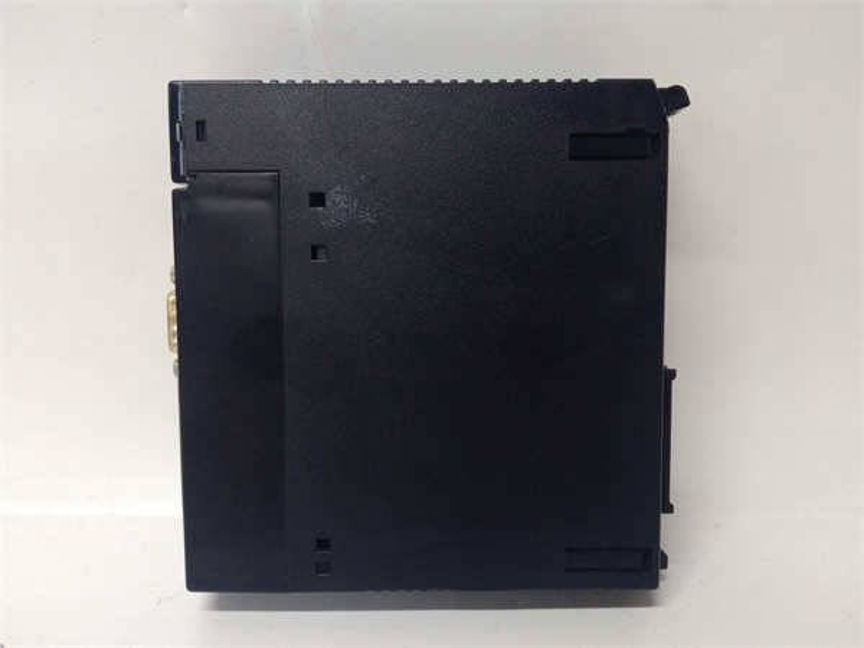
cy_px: 324
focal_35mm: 27
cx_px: 432
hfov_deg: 65.3
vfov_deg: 51.4
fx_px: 674
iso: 321
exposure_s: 1/33
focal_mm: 3.79
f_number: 2
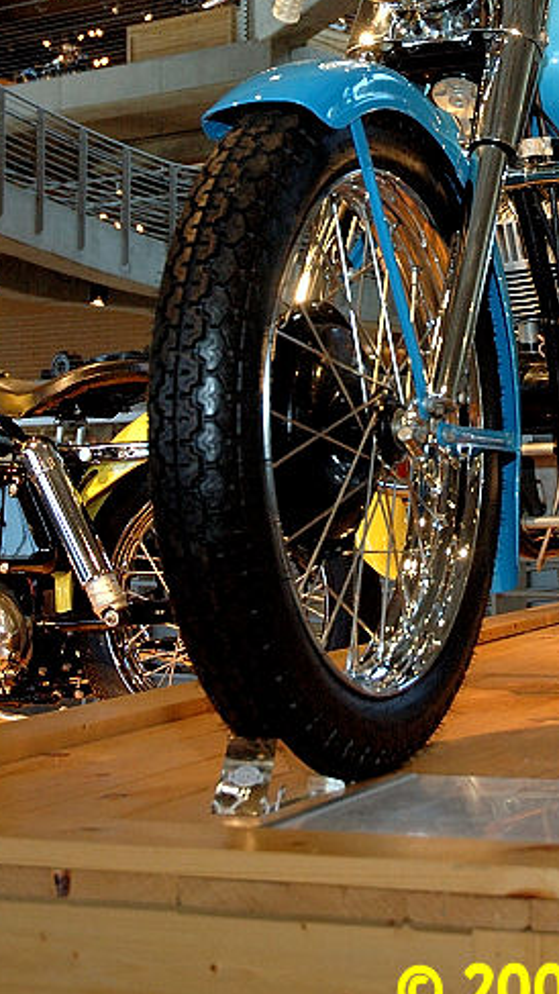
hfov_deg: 16.6
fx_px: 1892
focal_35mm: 72
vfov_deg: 29.0
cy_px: 263
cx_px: 506
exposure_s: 1/60
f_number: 4
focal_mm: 29
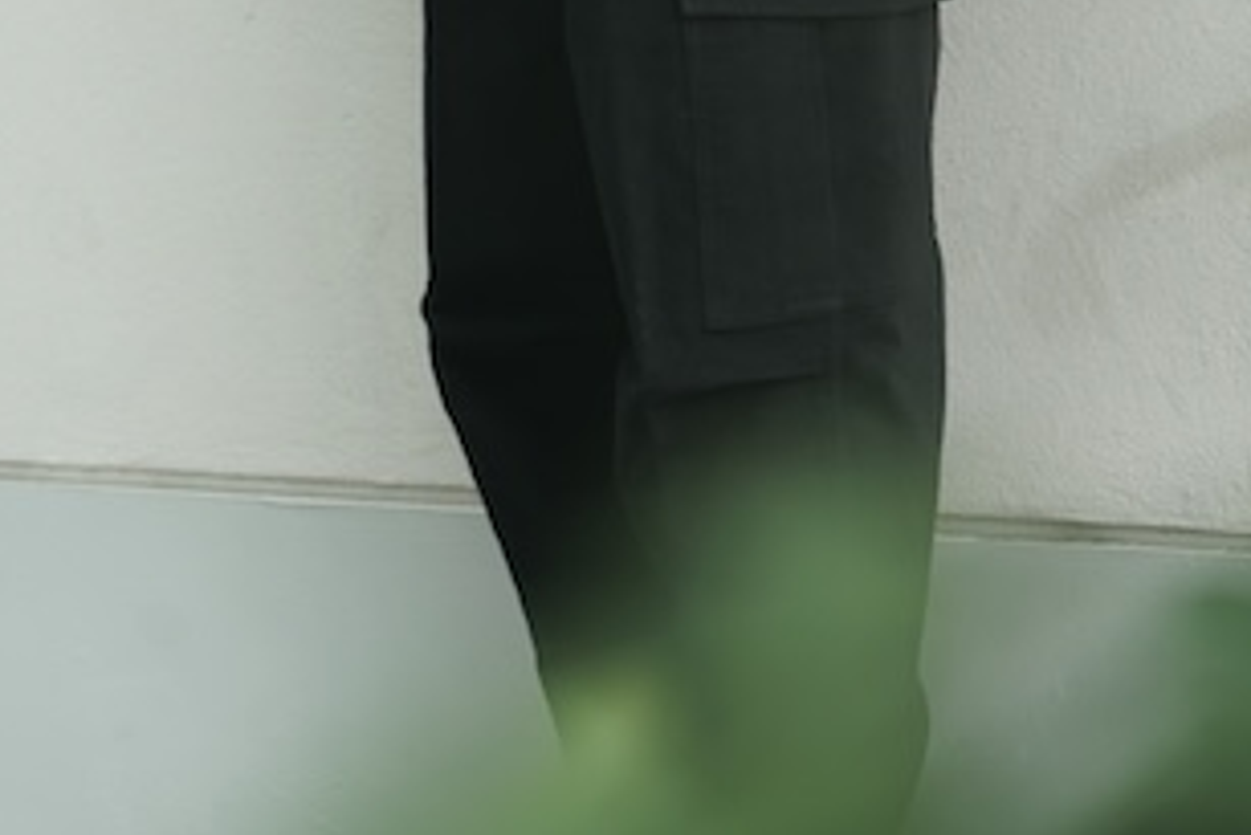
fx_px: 7127
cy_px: -224
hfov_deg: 10.0
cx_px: 766
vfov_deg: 6.7
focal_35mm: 205
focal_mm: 105
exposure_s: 1/160
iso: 200
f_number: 4
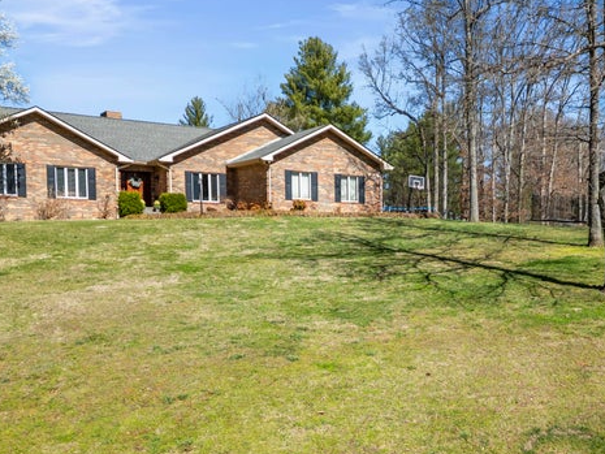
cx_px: 418
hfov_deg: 42.2
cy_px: 303
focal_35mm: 44
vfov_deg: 32.6
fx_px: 769
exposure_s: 1/1600
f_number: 1.7
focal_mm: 6.72
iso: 100
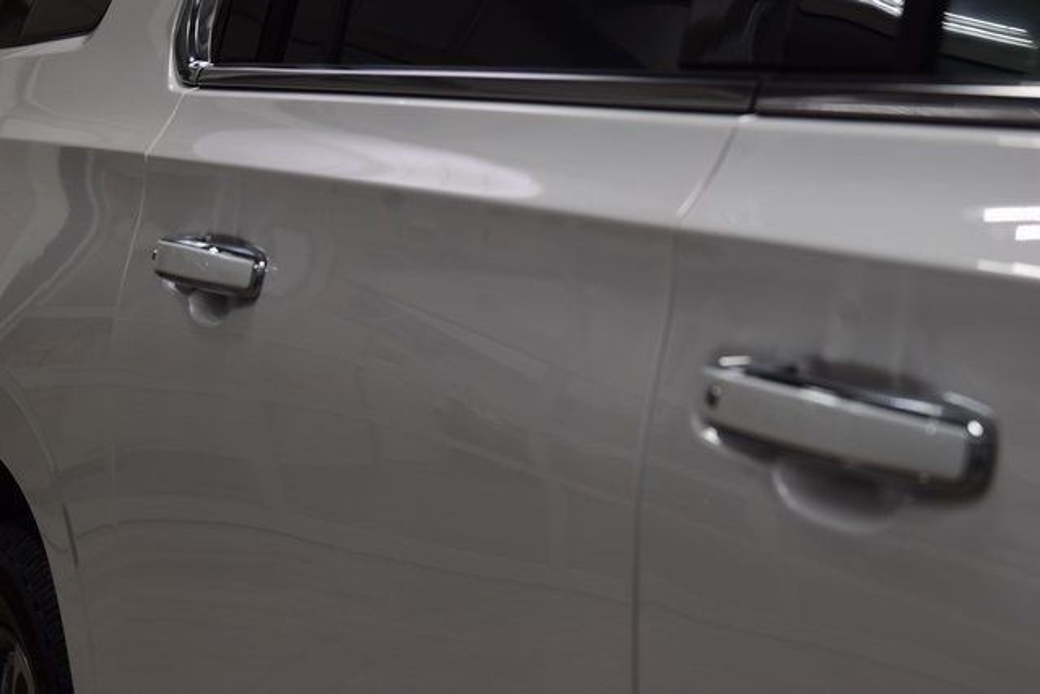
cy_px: 347
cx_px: 520
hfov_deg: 21.9
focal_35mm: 93
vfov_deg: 14.7
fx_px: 2687
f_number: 7.1
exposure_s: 1/40
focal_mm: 62
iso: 400
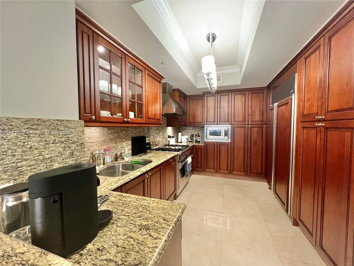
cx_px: 177
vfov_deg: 89.9
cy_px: 133
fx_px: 133
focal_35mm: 13
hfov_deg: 106.2
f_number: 1.8
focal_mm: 1.57
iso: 500
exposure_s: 1/60
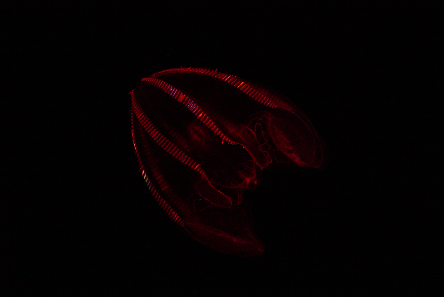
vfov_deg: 10.2
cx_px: 222
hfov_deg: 15.2
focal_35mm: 135
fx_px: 1666
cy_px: 148
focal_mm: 90
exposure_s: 1/160
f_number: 4
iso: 6400
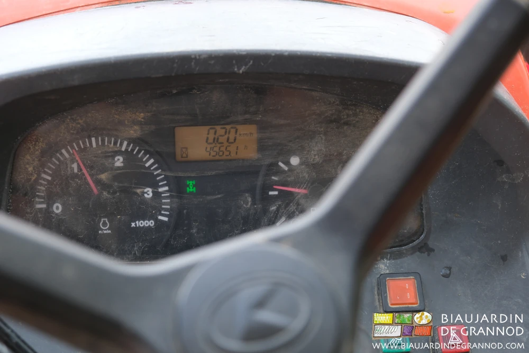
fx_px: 749
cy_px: 176
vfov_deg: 26.5
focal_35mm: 51
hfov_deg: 38.9
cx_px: 264
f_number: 3.6
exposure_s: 1/250
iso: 500
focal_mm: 34.3
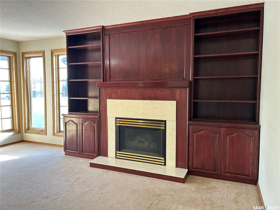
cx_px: 140
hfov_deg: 67.3
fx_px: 210
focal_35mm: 26
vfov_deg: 53.1
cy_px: 105
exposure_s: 1/121
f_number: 1.5
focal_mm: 5.7
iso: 64
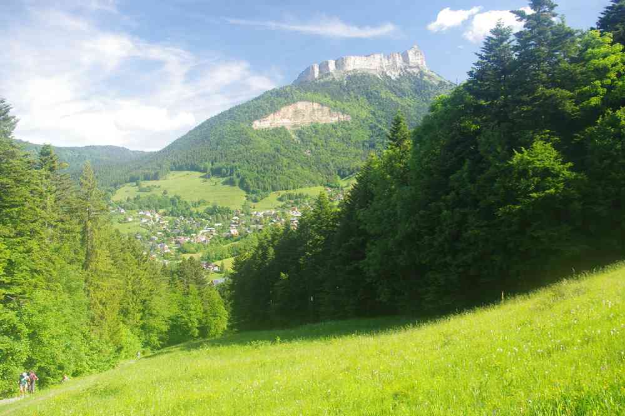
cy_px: 208
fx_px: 547
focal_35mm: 32
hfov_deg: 59.5
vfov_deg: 41.7
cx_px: 312
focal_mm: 21
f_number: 8
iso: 200
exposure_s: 1/50
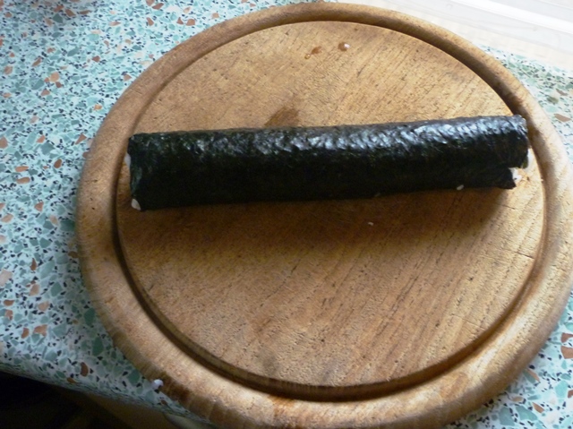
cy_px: 214
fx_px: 480
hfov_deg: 61.7
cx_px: 286
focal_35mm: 29
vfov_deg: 48.2
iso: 400
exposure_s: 1/30
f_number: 3.3
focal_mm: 5.2
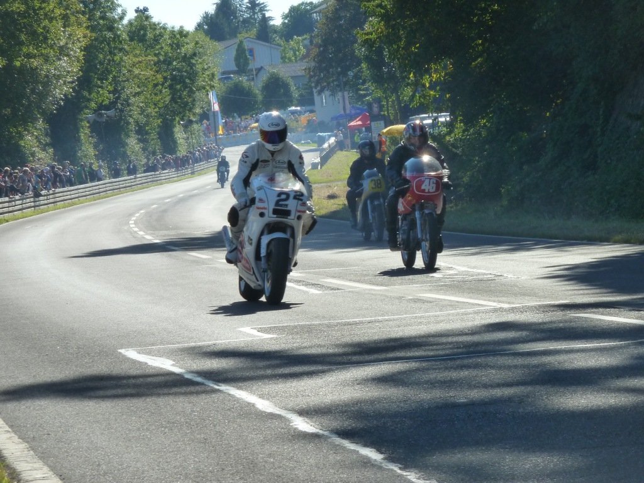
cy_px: 242
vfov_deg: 8.2
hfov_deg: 10.9
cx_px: 322
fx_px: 3386
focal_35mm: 182
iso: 160
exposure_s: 1/500
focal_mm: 29.9
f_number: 4.5
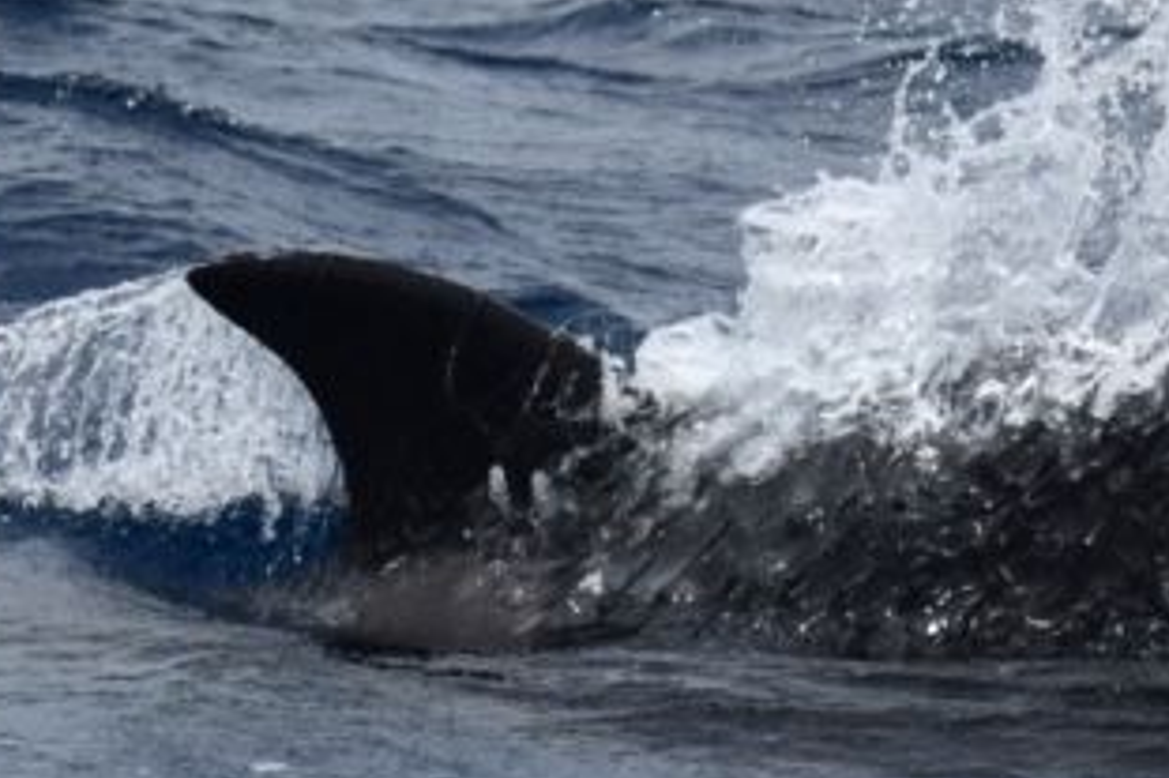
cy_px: 265
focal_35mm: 515
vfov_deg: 2.7
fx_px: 16714
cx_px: 1331
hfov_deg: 4.0
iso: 1100
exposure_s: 1/8000
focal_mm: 200
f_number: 5.3
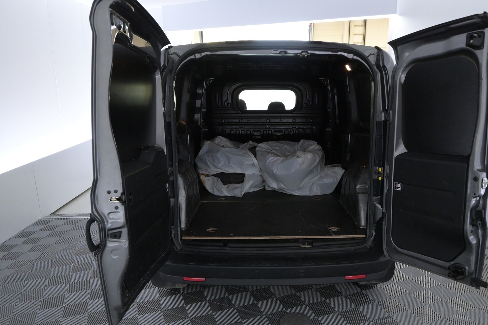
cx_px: 270
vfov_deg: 47.9
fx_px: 366
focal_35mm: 27
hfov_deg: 67.2
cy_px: 164
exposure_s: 1/125
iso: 2500
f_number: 5.6
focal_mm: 16
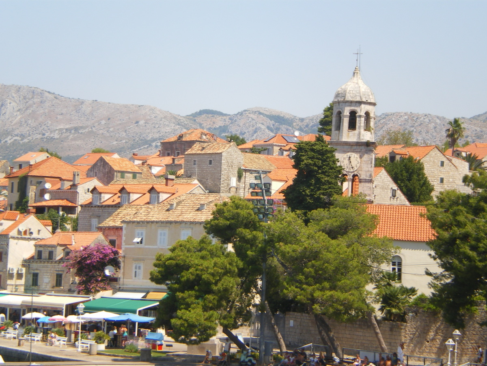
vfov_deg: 13.7
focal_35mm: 108
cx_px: 244
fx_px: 1519
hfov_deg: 18.2
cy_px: 183
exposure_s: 1/100
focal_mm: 18.9
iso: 50
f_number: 8.5
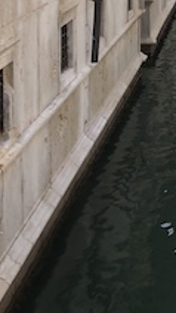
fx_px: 765
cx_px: 272
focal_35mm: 92
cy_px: 10
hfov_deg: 12.4
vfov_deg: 22.4
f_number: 1.8
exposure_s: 1/852
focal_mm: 4
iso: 20
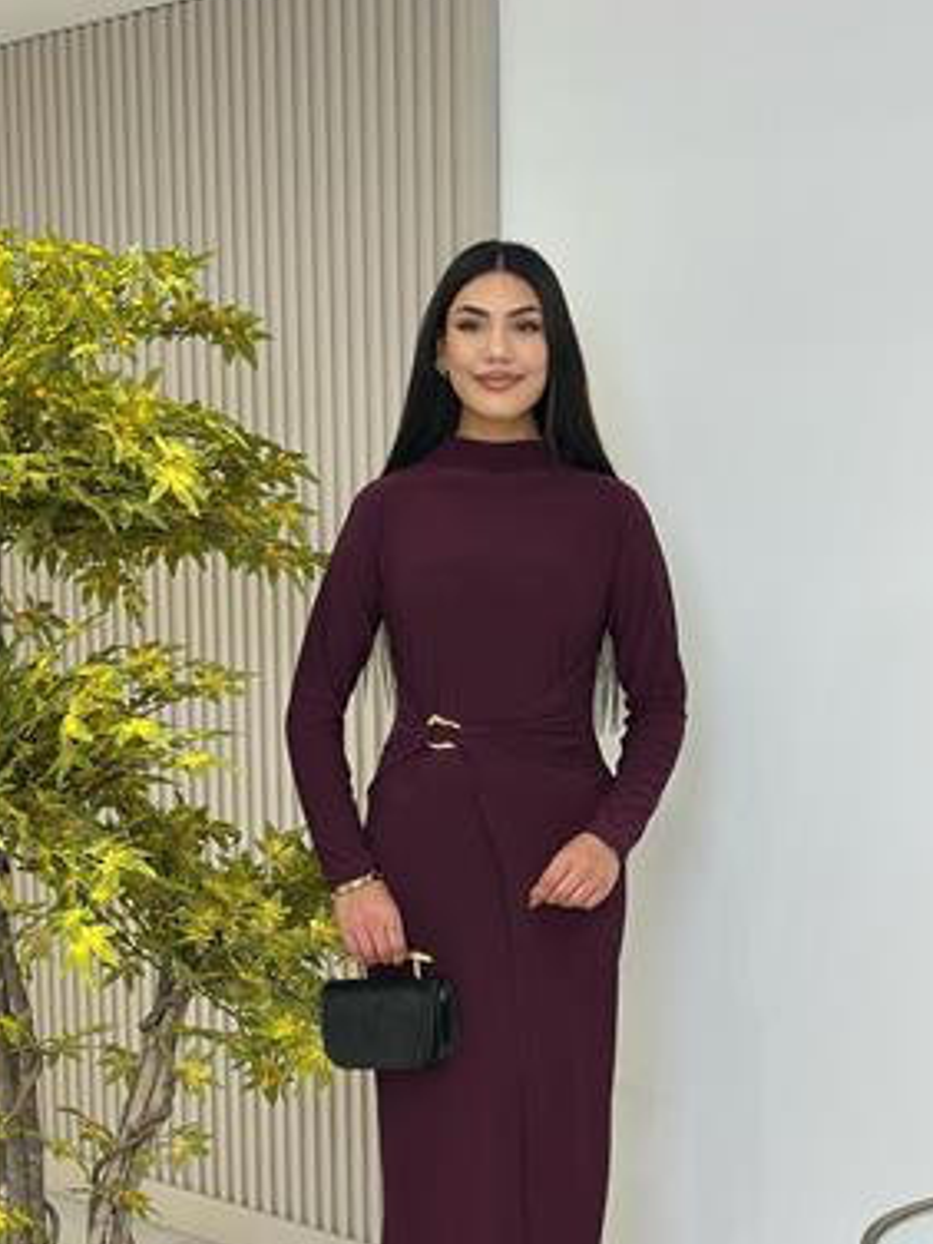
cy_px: 749
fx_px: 2444
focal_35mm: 68
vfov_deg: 28.5
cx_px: 463
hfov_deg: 21.6
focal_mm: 6.86
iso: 64
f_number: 1.78
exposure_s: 1/139
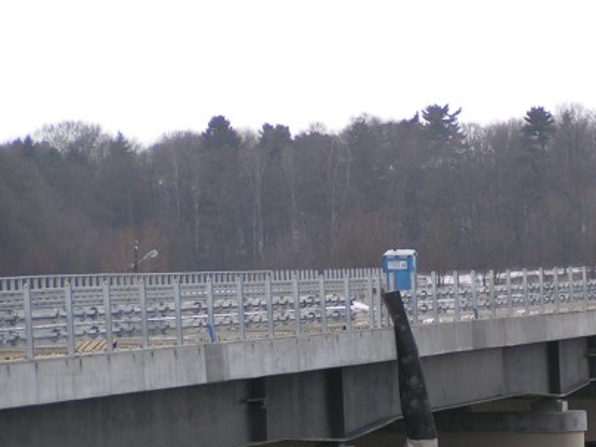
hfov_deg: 6.4
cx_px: 553
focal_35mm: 311
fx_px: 5355
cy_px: 375
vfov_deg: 4.8
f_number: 3.5
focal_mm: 24
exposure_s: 1/160
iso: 50
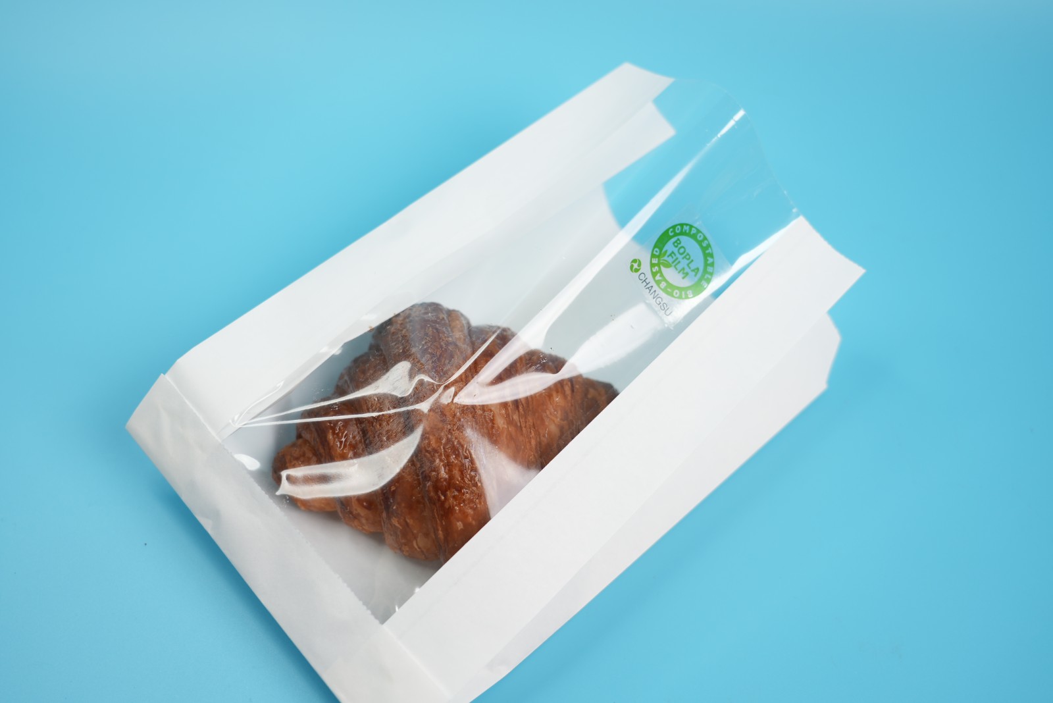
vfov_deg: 32.7
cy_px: 352
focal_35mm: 41
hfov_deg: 47.4
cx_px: 526
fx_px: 1200
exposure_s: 1/80
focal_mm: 41
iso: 160
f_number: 4.5
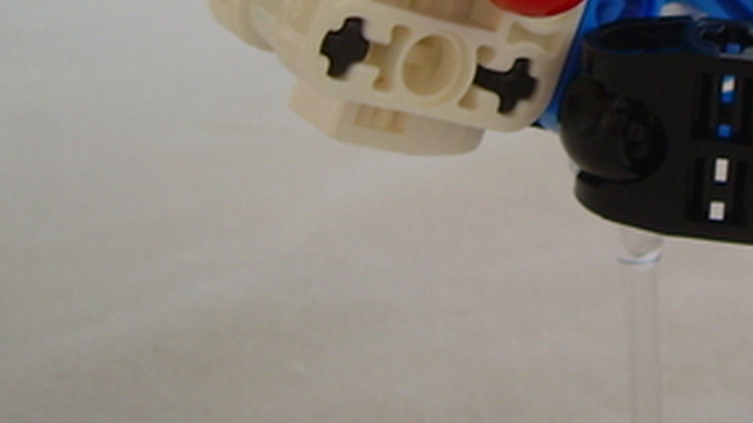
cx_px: 631
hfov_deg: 22.5
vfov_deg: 12.7
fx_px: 1856
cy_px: -63
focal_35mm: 93
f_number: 2.8
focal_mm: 6.3
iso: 50
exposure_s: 1/9.5
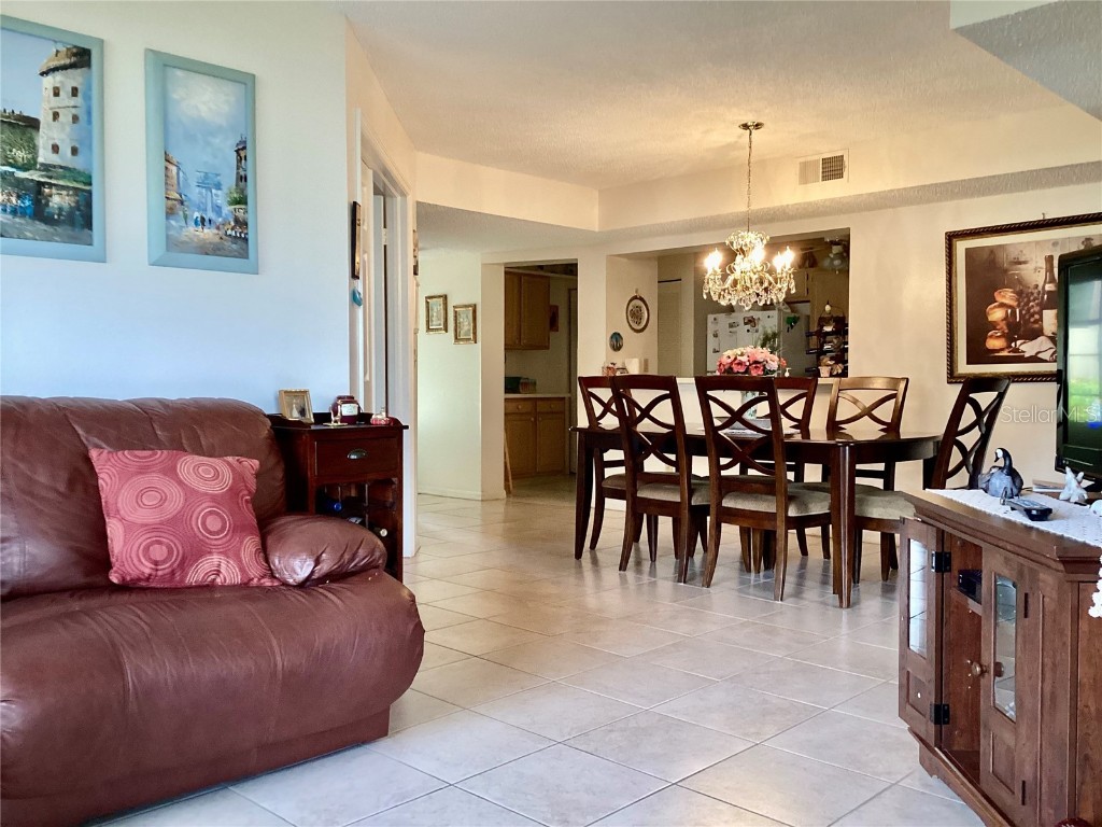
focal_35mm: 31
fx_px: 987
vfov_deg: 45.4
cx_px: 551
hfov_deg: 58.4
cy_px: 414
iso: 250
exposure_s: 1/60
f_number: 2.4
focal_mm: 3.3
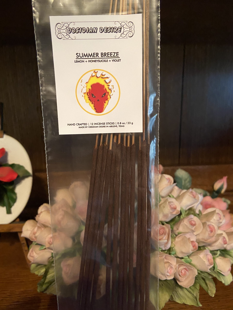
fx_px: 233
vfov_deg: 67.3
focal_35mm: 26
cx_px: 116
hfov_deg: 53.1
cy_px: 155
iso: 640
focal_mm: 4.25
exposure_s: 1/30
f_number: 1.8
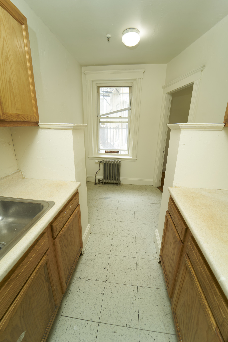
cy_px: 171
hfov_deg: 81.2
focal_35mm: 14
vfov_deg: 104.2
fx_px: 133
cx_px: 114
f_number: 7.1
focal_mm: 14
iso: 250
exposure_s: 1/13
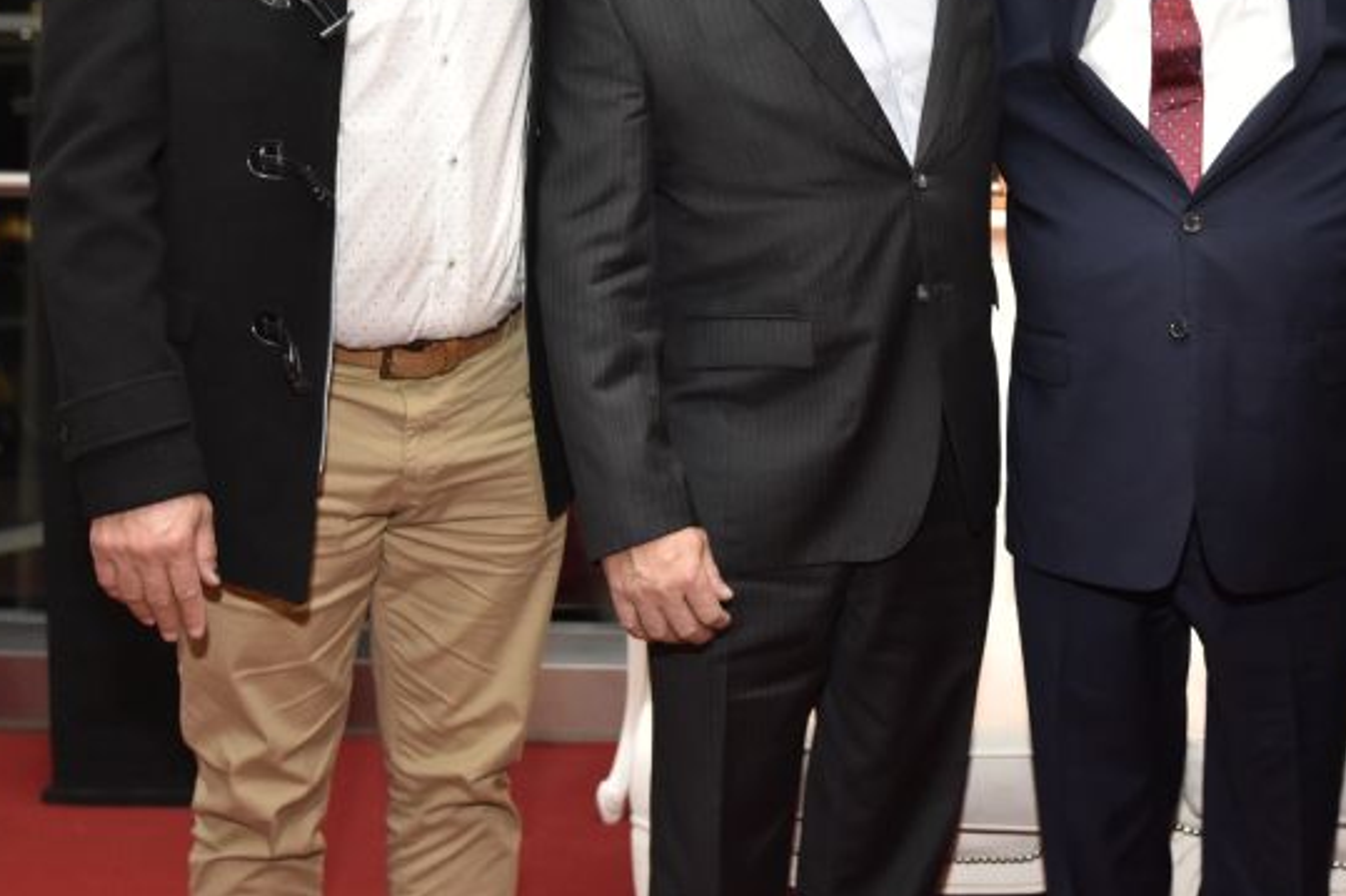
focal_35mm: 57
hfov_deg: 34.5
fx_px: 2130
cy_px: 216
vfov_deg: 23.5
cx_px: 966
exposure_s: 1/125
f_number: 2.8
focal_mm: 20
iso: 1000
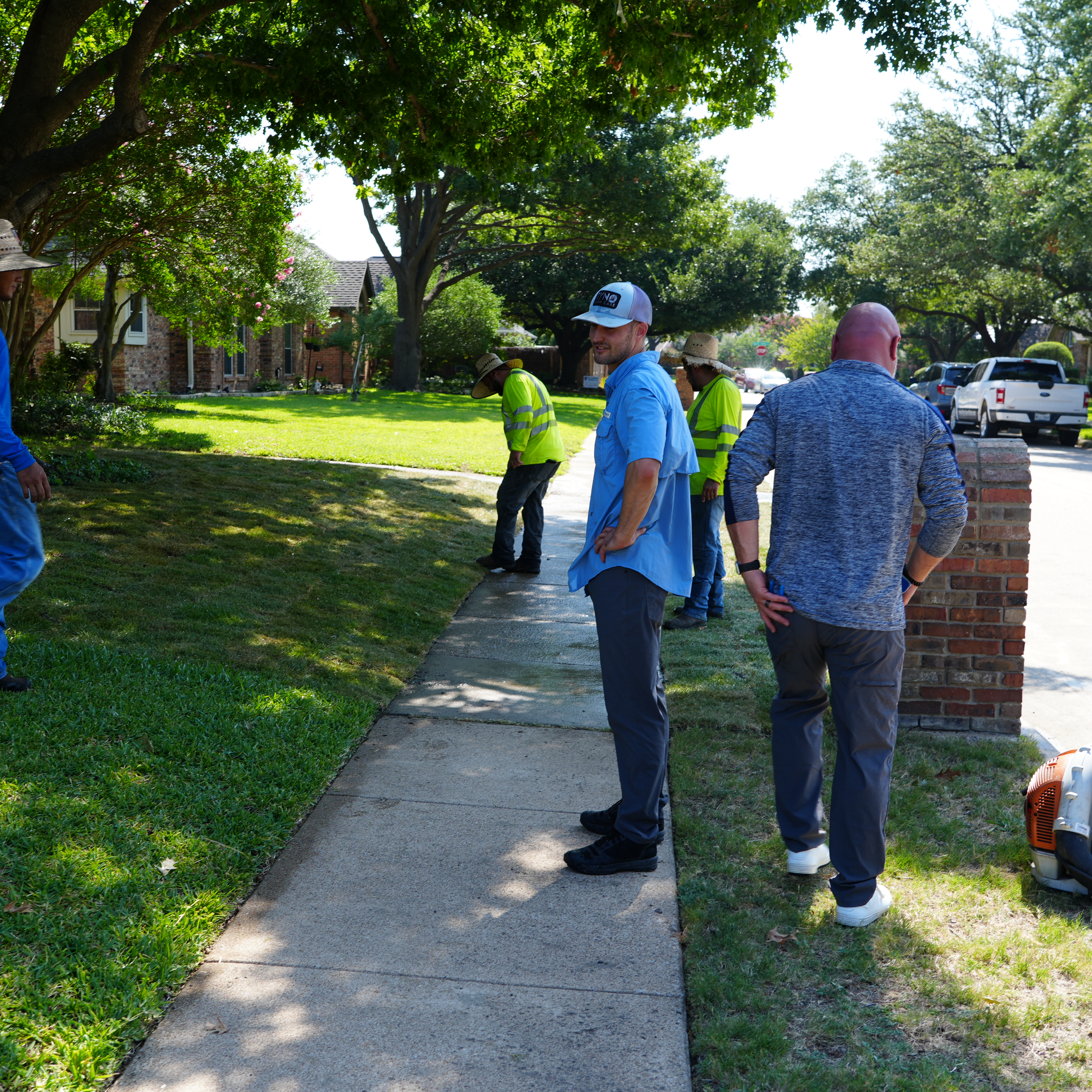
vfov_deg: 40.9
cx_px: 467
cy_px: 544
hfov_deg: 40.8
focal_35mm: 41
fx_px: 1463
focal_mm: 32
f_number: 5.6
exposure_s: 1/200
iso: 100
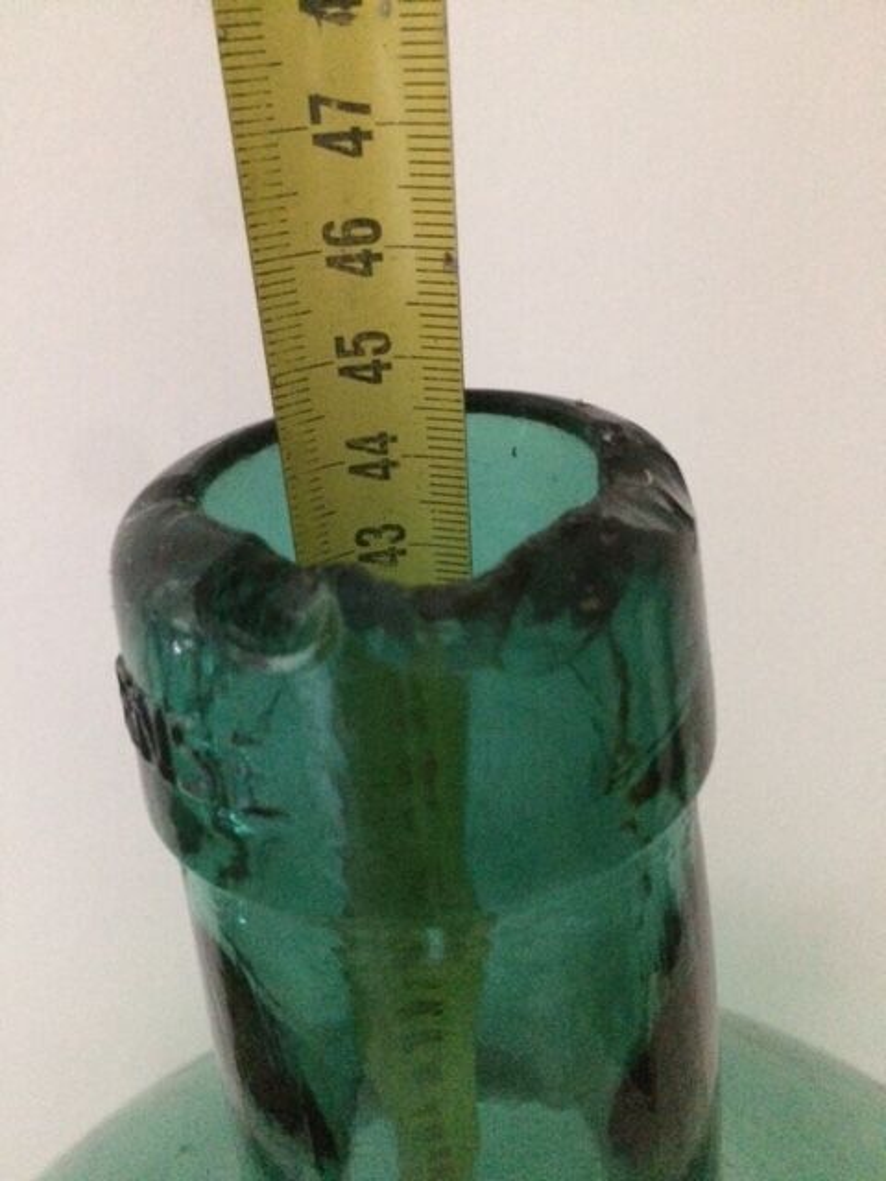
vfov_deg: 61.7
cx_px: 443
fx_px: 990
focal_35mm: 29
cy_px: 590
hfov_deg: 48.2
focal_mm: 4.15
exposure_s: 1/17
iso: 800
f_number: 2.2
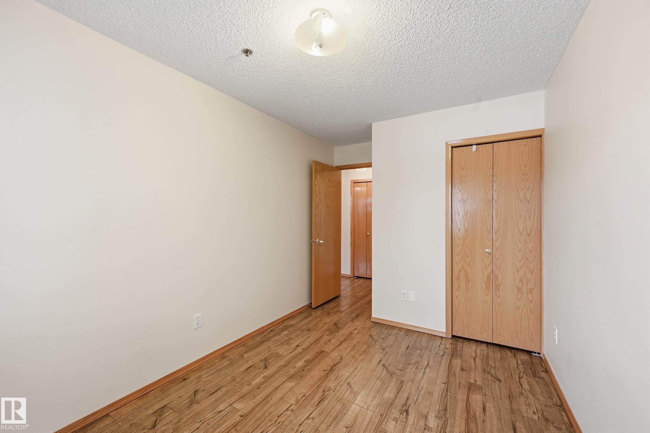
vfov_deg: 81.1
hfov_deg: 104.3
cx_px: 325
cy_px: 216
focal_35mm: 14
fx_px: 253
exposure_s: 1/10
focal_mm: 14
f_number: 8
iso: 100
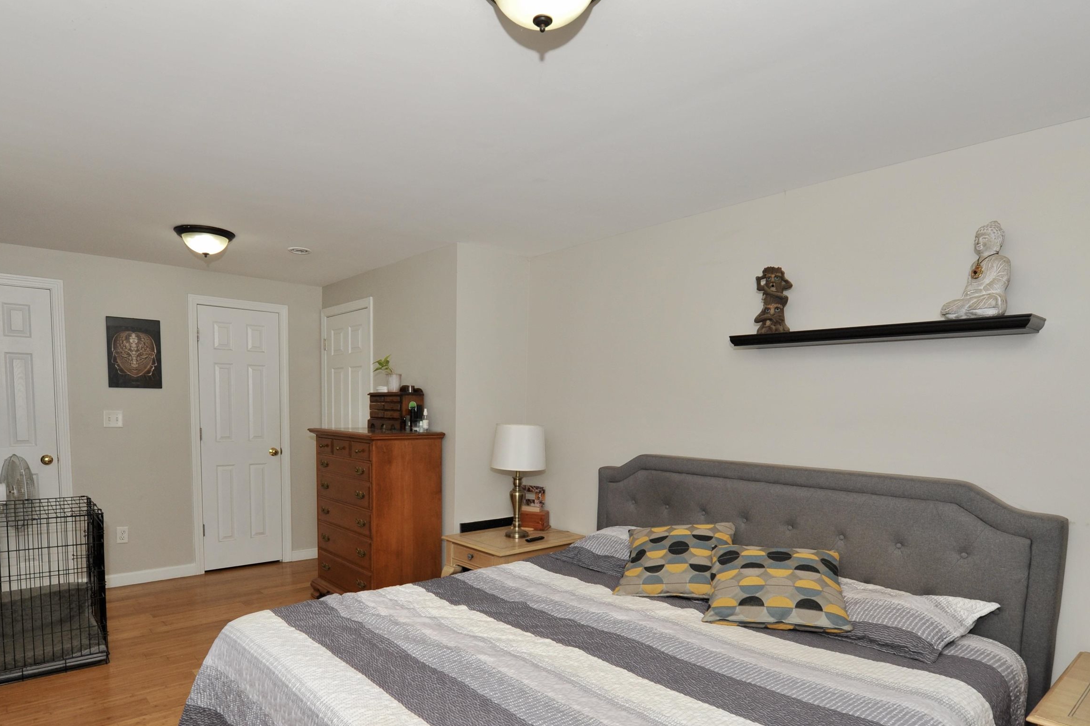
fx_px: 605
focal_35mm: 20
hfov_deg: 83.9
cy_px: 467
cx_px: 502
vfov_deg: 60.8
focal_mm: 15
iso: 720
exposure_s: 1/60
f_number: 7.1
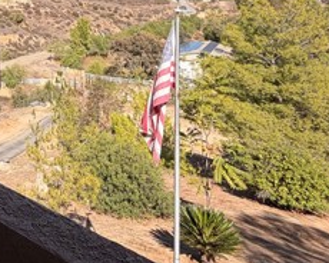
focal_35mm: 38
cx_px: -44
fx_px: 370
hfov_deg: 38.4
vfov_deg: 34.1
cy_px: -24
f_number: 2.2
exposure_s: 1/770
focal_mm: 2.22
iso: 25
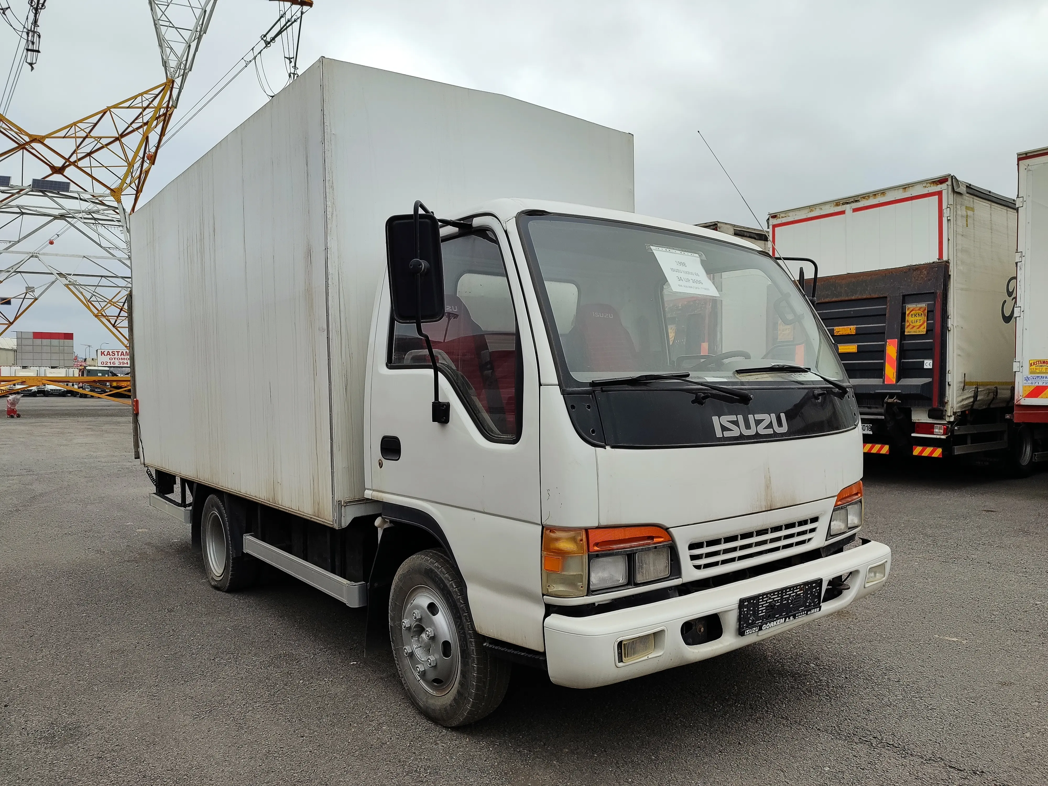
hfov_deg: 69.4
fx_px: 757
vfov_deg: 54.9
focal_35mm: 25
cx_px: 524
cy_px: 393
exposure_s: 1/390
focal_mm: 5.95
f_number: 1.89
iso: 50
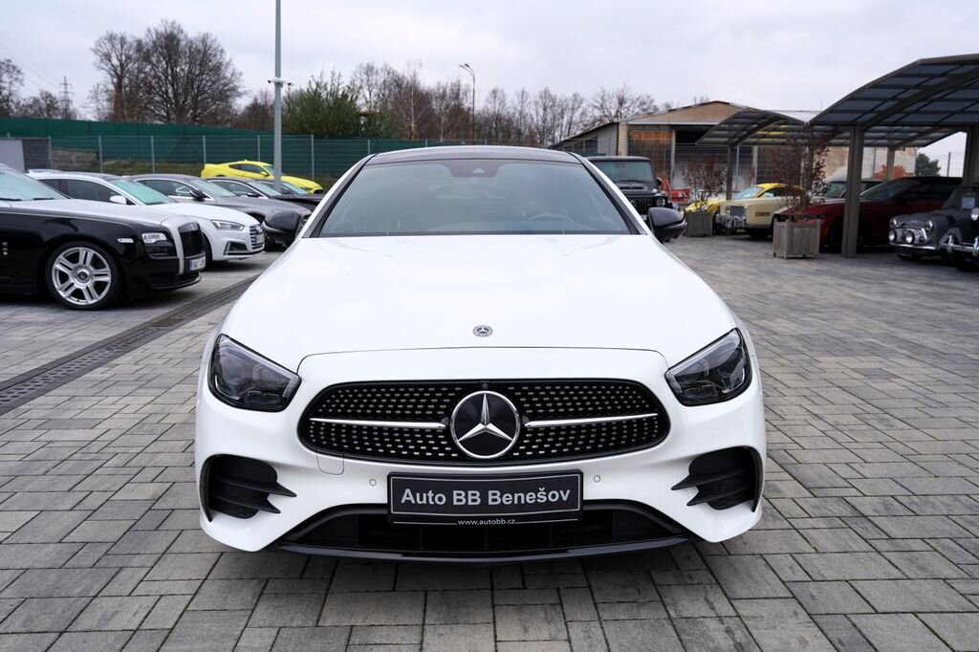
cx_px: 490
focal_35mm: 30
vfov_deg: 43.6
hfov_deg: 61.9
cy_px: 326
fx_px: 816
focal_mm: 30
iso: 100
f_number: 5.6
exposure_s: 1/125
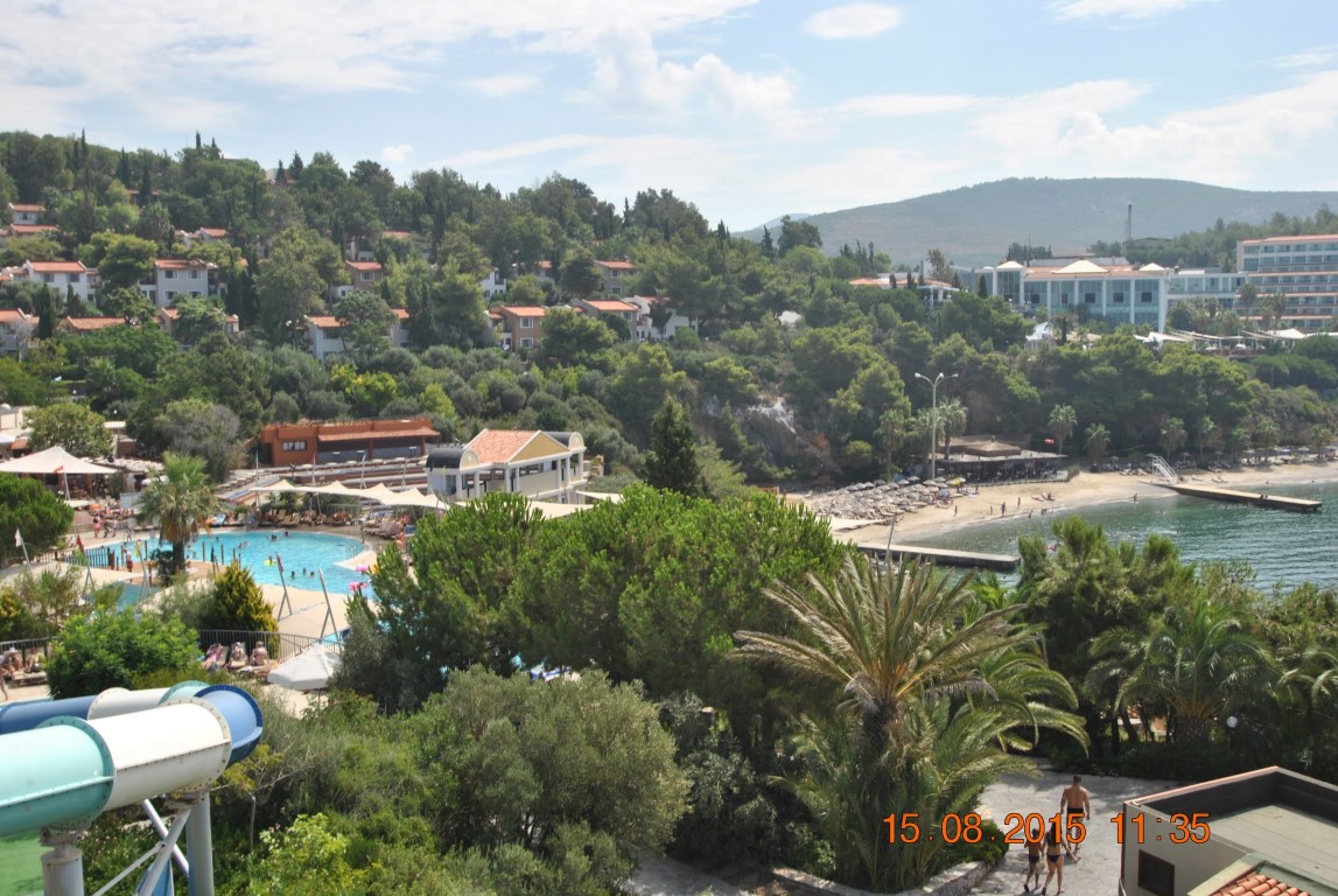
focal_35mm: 36
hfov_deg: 53.1
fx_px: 1340
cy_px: 448
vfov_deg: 37.0
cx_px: 669
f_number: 9
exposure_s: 1/200
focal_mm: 24
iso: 100
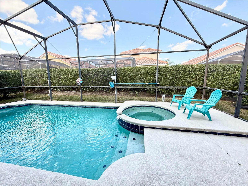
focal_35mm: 14
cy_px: 93
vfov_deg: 85.7
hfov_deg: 102.1
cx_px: 124
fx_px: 100
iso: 50
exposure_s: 1/125
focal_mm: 2.22
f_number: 2.2
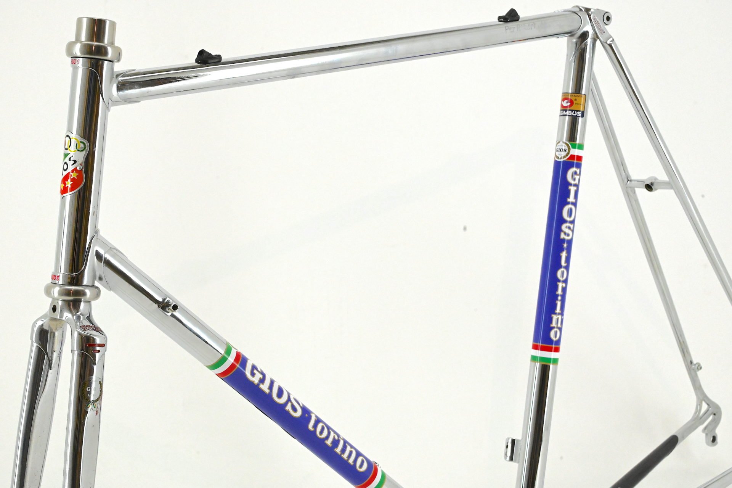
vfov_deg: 19.4
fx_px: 1423
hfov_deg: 28.9
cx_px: 366
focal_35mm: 70
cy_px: 244
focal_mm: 70
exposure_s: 1/400
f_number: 16
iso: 7200
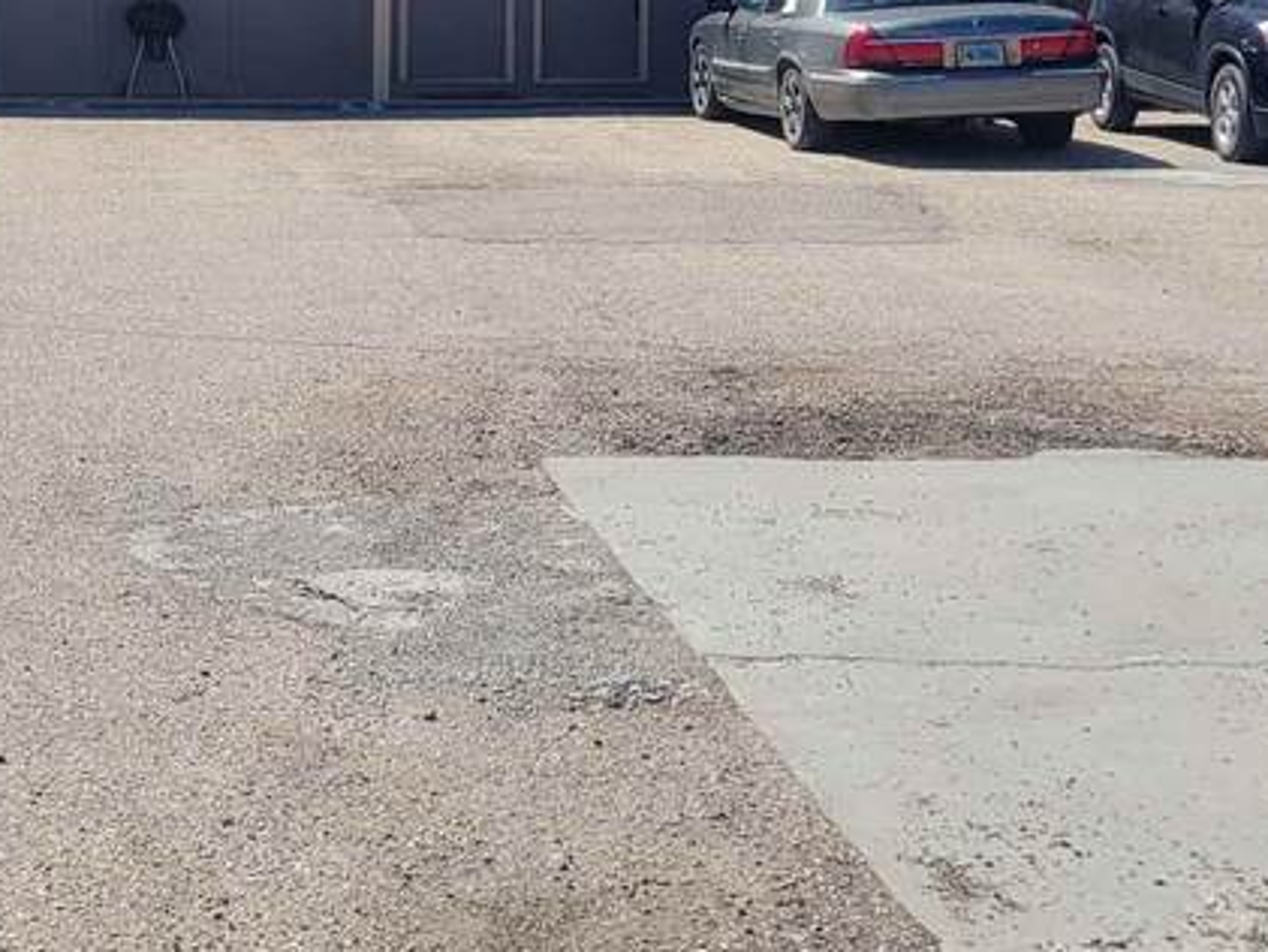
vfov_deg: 18.4
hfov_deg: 23.8
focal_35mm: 79
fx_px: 2895
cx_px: 54
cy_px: 93
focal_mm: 5.4
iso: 40
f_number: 1.8
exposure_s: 1/2470
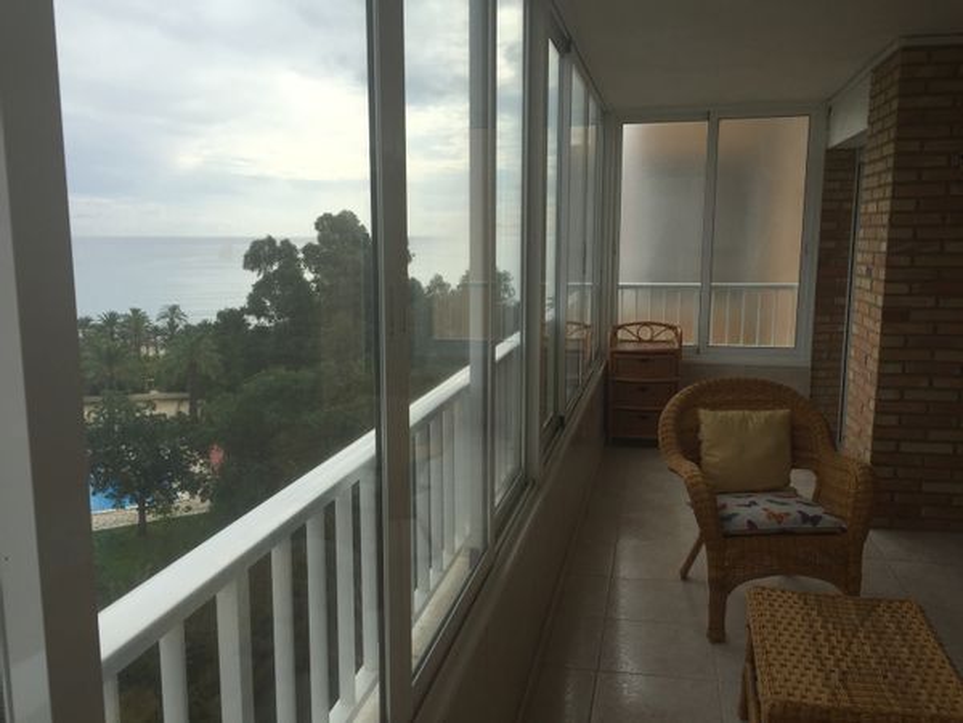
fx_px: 807
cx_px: 482
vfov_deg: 48.2
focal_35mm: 29
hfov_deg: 61.7
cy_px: 362
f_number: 2.2
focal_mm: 4.15
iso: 32
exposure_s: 1/1319
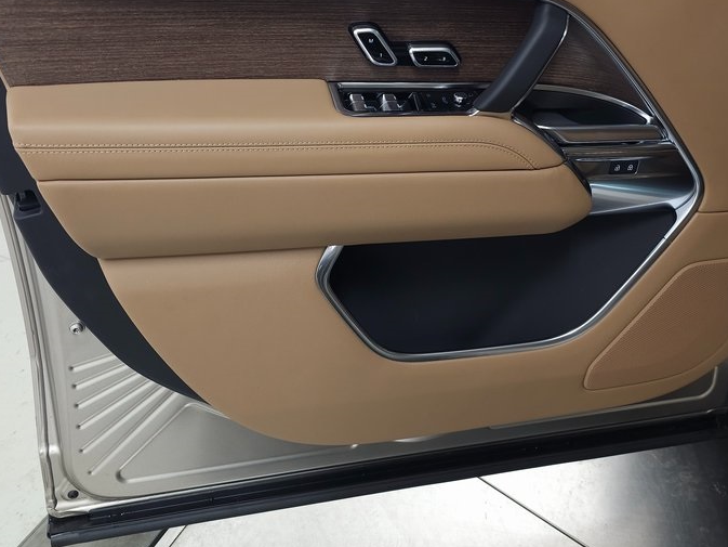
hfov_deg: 52.6
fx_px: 736
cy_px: 161
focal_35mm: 35
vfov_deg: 40.0
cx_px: 387
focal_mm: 6.3
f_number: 1.7
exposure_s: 1/60
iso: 80
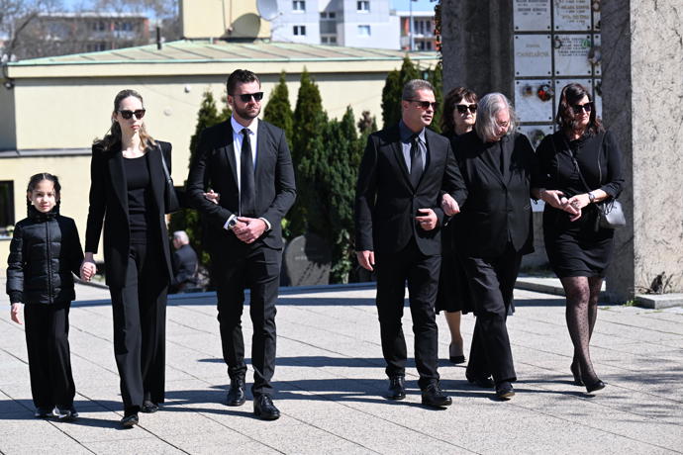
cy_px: 228
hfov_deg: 21.9
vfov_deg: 14.7
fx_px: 1764
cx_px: 342
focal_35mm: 93
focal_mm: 93
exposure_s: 1/2500
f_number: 5
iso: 500
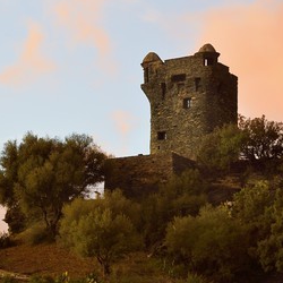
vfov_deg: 8.7
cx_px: 88
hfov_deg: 8.7
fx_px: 1850
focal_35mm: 200
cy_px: 152
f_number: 5.6
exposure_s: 1/125
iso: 640
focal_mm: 140
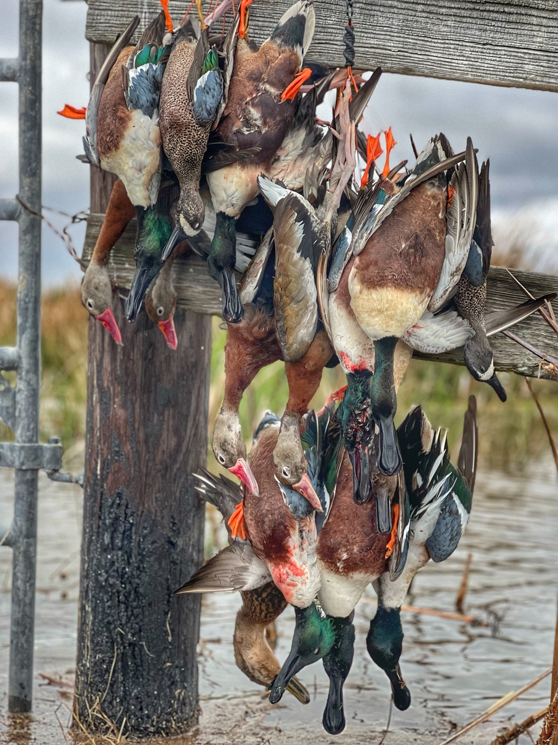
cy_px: 372
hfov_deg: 19.1
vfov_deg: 25.3
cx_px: 279
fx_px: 1655
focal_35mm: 77
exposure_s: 1/121
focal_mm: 9
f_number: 2.8
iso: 200
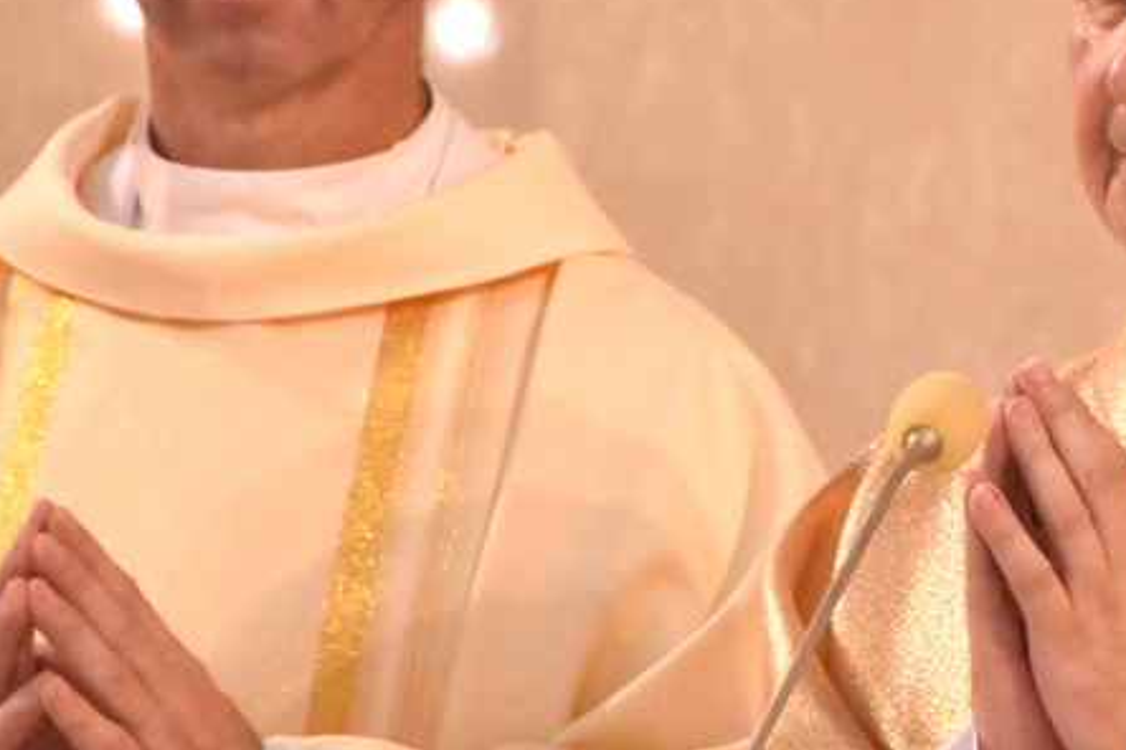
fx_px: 25364
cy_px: 388
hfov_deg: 2.5
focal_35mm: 811
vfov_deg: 1.7
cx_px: 1296
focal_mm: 200
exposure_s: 1/320
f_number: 5.6
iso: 6400
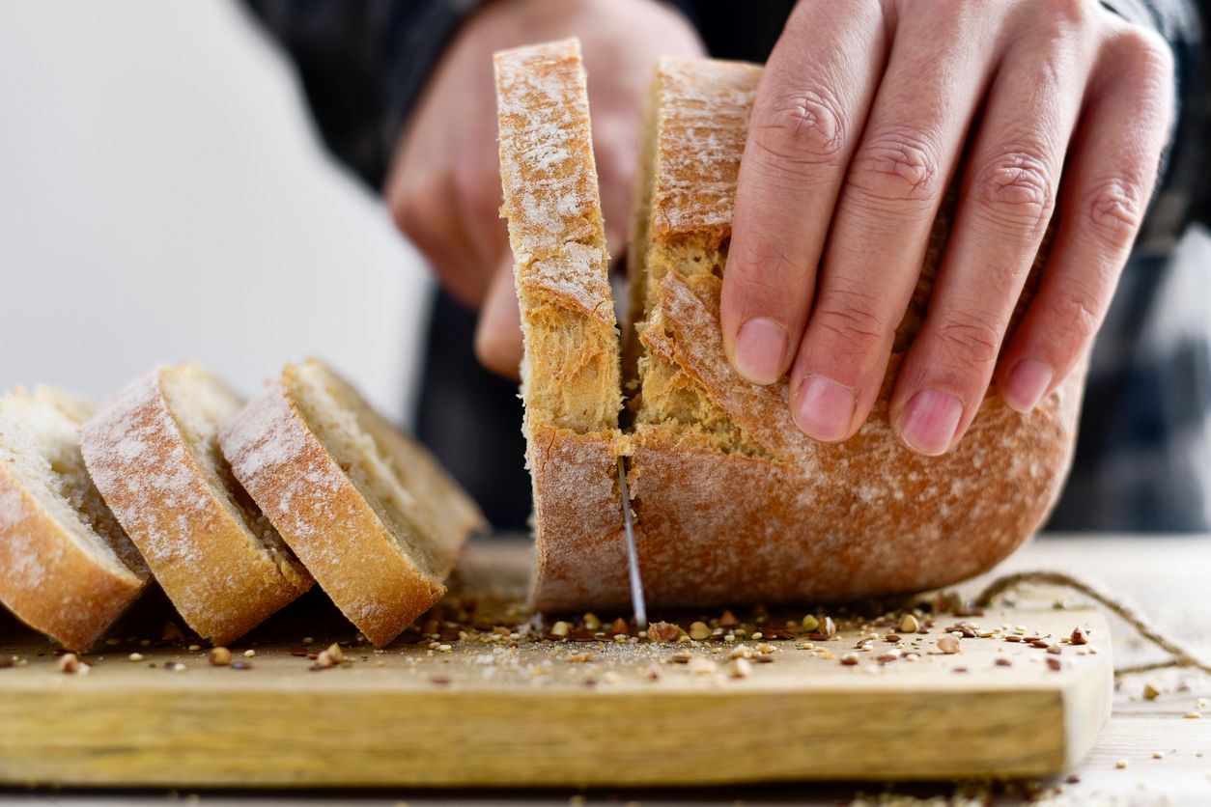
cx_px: 606
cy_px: 404
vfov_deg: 27.0
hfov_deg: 39.6
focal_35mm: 50
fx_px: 1682
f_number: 2.8
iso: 64
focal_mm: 50
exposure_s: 1/100
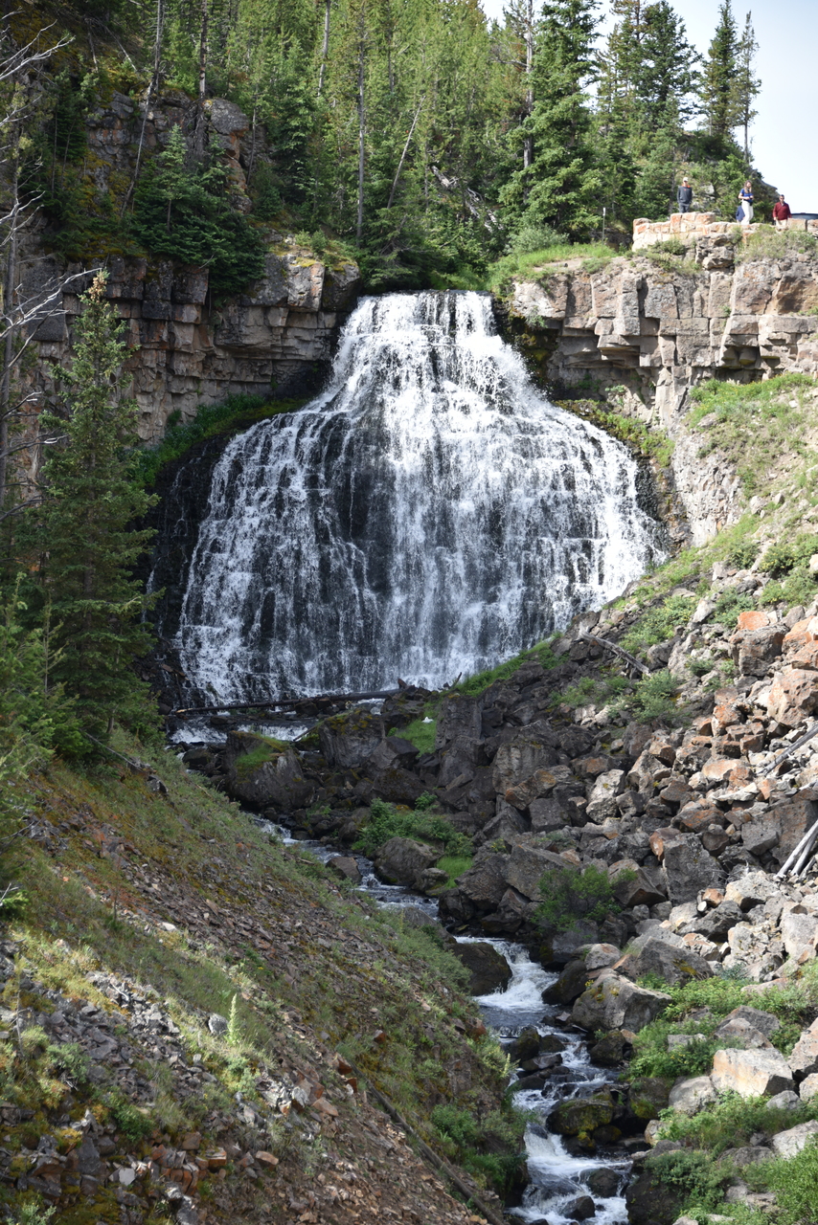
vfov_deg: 16.8
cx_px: 409
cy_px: 612
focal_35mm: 122
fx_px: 4156
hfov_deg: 11.2
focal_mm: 122
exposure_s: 1/250
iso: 160
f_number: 5.6
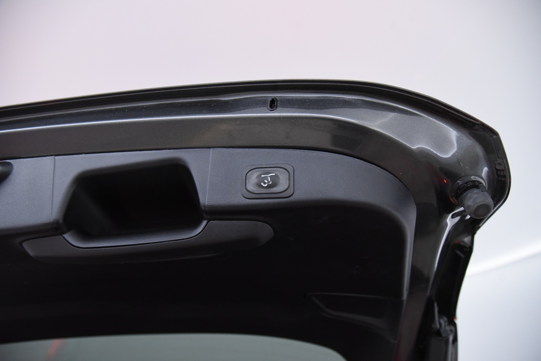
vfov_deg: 48.0
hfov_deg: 67.4
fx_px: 406
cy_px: 180
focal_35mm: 27
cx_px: 270
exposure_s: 1/160
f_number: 4
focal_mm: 27
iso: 4000
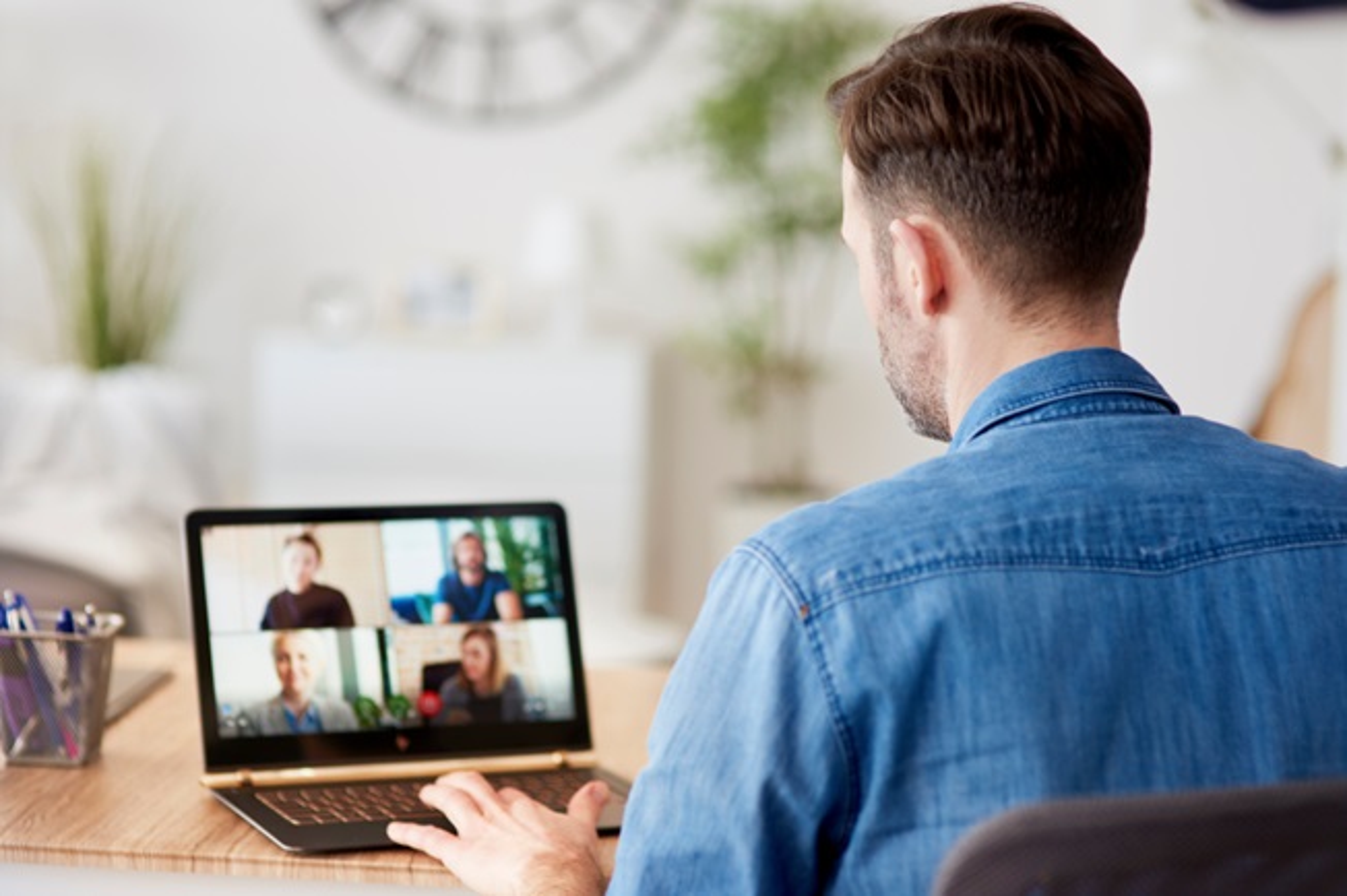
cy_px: 448
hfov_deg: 23.9
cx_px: 674
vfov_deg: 16.1
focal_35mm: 85
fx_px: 3179
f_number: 2.5
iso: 160
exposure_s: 1/125
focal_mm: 85
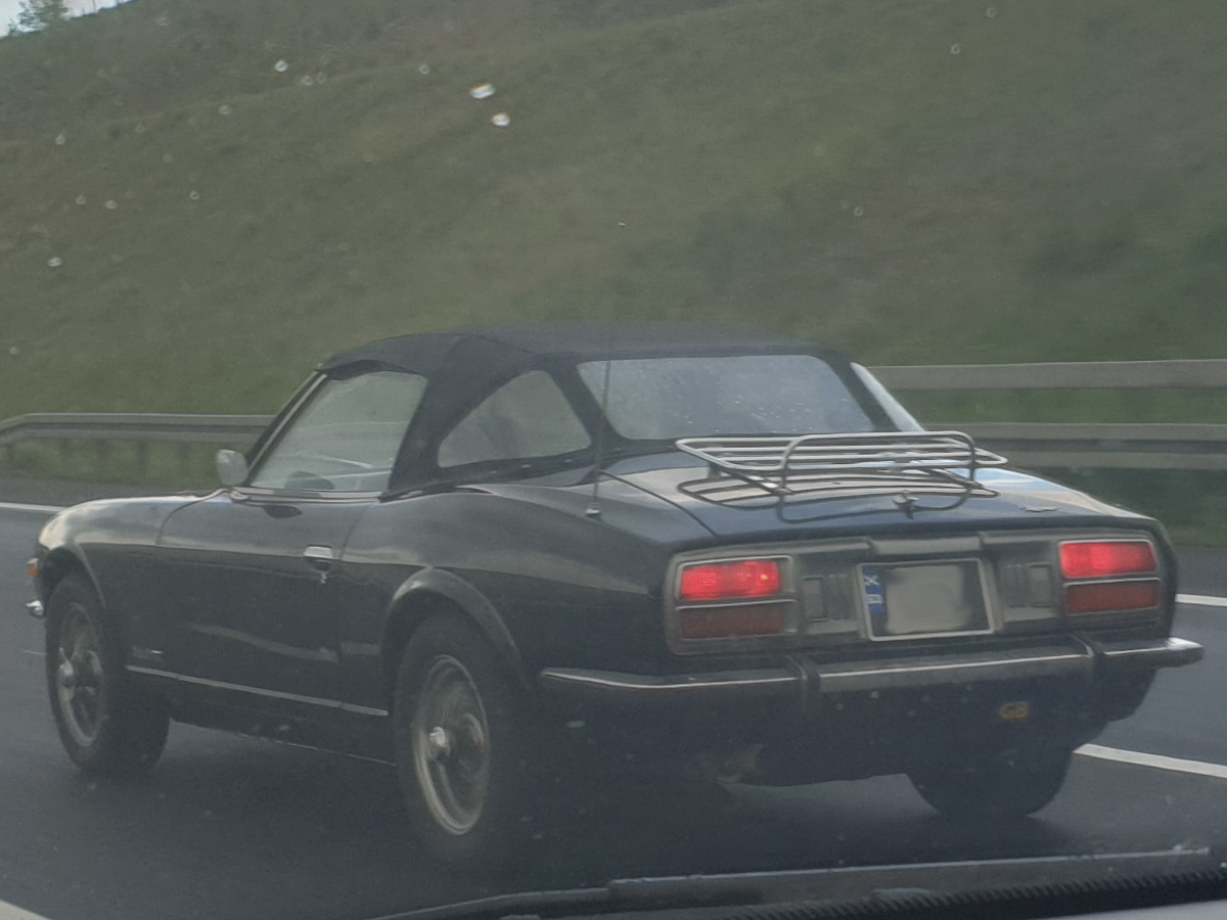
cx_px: 614
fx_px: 922
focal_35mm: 26
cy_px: 460
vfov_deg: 53.1
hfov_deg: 67.3
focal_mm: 4.3
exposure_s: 1/219
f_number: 2.4
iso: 50
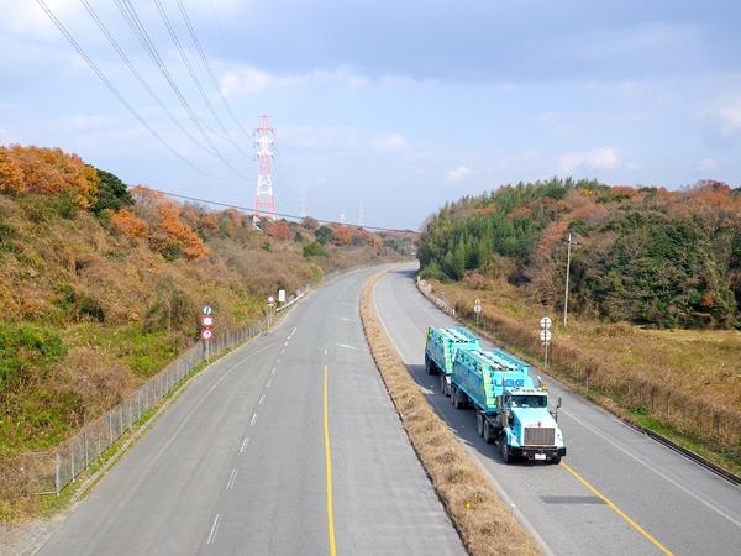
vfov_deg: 35.1
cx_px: 370
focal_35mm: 41
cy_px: 278
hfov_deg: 45.8
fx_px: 878
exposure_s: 1/500
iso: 80
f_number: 3.9
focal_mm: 7.3
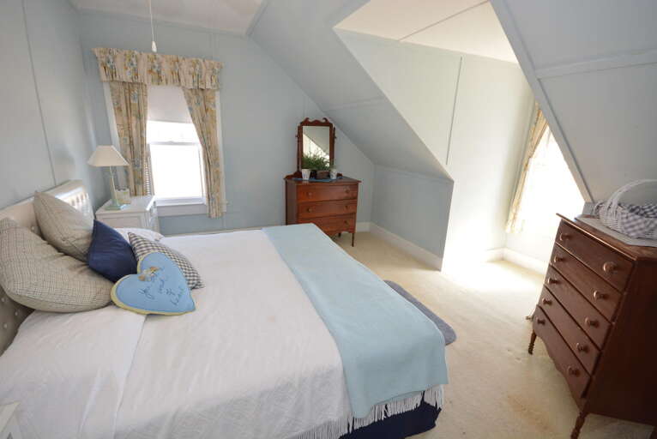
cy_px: 220
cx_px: 328
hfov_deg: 100.3
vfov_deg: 77.4
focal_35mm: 15
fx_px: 274
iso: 1000
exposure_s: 1/100
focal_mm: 10
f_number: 7.1
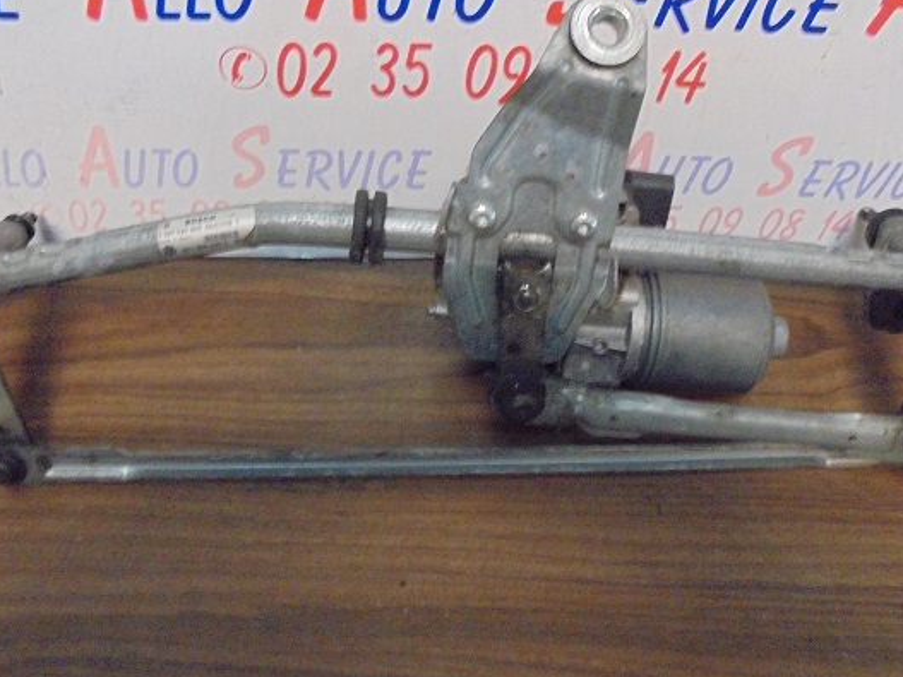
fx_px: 835
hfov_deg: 56.8
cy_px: 339
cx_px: 457
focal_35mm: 32
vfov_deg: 44.1
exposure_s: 1/20
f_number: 3.5
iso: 800
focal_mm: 4.6
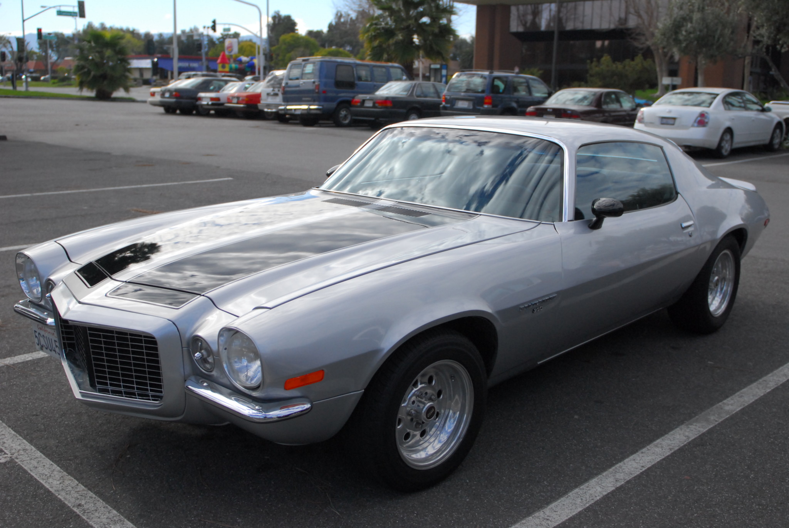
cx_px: 394
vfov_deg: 37.0
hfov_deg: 53.1
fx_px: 790
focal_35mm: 36
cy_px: 264
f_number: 2.8
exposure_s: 1/8000
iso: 560
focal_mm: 24
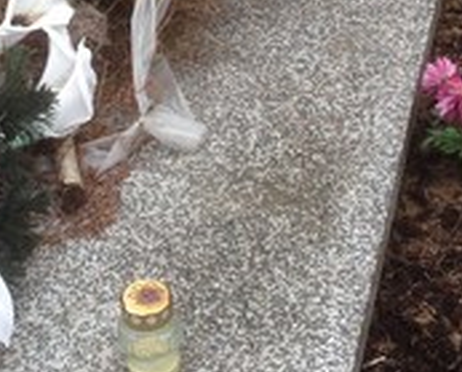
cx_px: 128
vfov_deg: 12.4
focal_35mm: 119
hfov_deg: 16.1
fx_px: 1630
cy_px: -163
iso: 50
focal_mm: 4.12
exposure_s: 1/139
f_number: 2.4
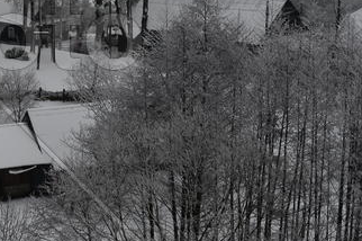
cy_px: 42
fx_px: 1065
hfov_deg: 18.4
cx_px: -62
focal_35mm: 106
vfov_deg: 12.8
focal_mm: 26
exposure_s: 1/250
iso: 280
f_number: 10
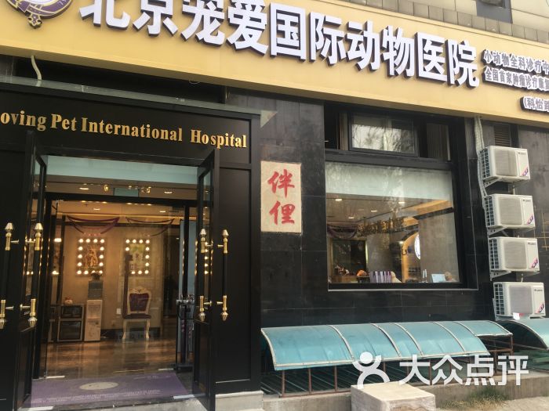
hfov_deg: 61.7
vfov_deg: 48.2
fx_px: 460
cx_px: 274
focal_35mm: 29
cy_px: 206
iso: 25
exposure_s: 1/100
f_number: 2.2
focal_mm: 4.15
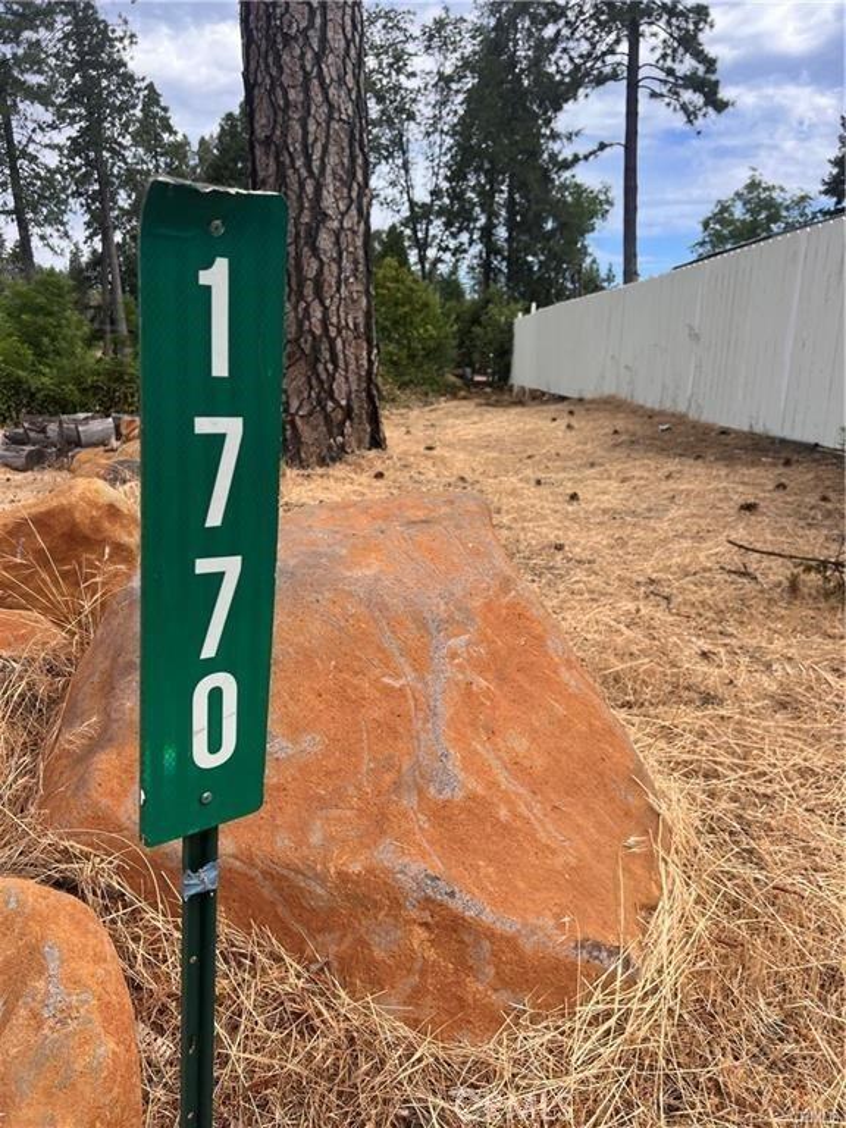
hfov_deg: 53.1
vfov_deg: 67.3
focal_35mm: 26
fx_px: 847
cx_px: 423
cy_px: 564
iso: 50
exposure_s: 1/2123
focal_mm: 5.7
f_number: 1.5
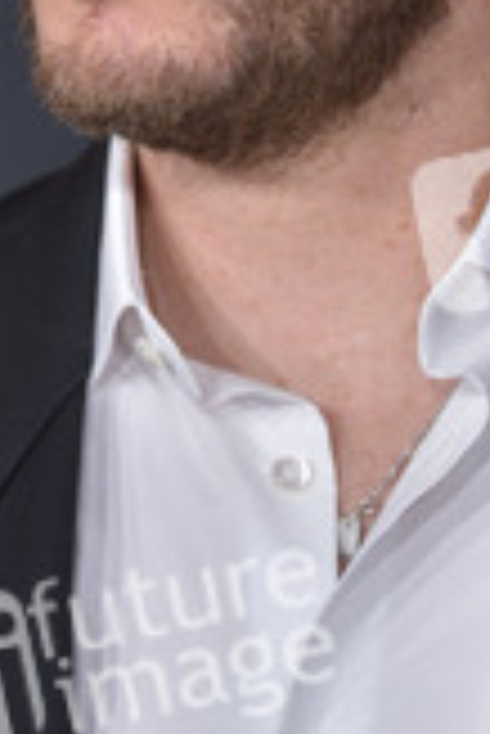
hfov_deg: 1.9
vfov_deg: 2.8
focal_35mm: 734
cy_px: -18
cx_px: 236
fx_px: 14953
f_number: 5.6
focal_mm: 300
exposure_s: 1/500
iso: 400
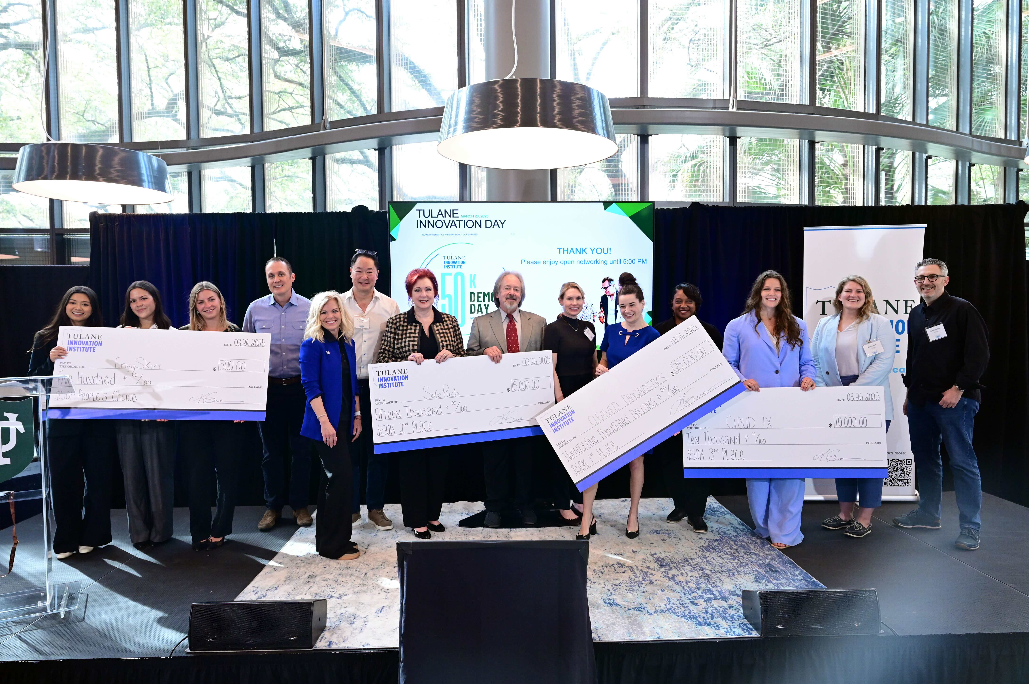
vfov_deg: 53.1
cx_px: 514
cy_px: 342
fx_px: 686
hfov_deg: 73.8
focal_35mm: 24
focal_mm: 24
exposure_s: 1/160
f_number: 5.6
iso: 2500
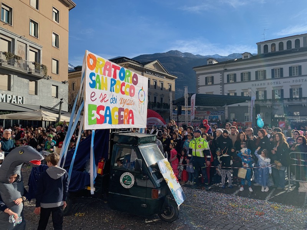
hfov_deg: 67.3
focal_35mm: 26
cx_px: 154
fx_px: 231
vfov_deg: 53.1
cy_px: 115
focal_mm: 4.25
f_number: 1.8
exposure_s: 1/2114
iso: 25
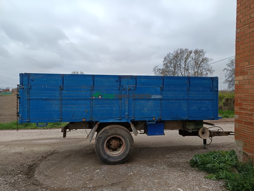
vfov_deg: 56.8
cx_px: 127
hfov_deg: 71.6
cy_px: 96
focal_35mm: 24
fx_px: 176
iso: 50
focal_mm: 5.31
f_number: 1.7
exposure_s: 1/391
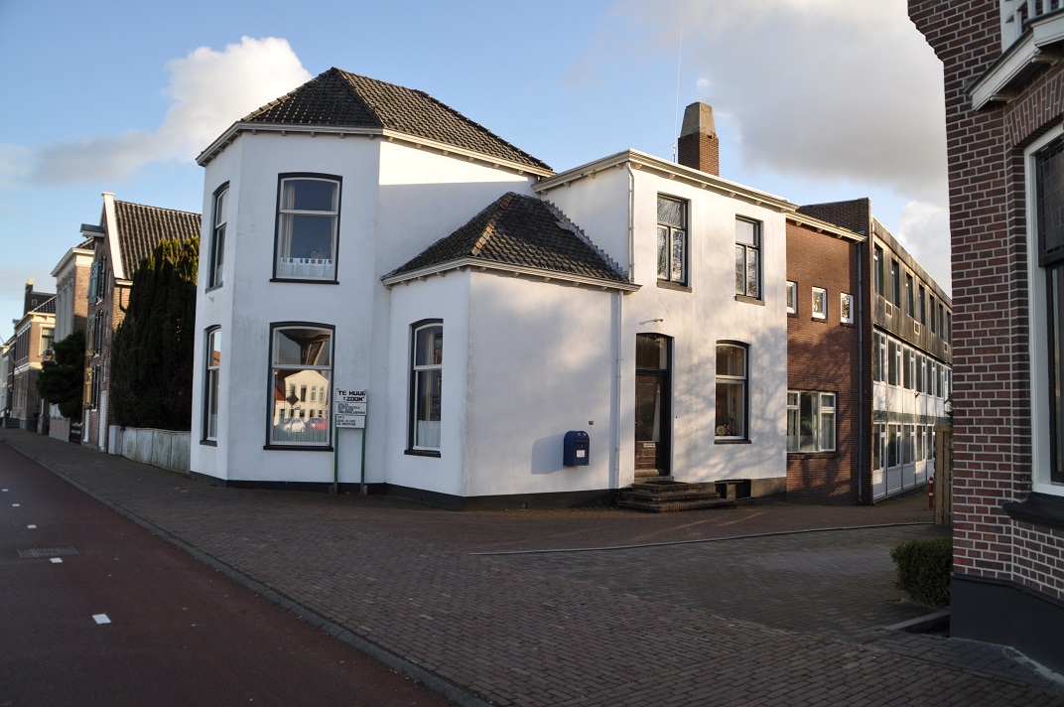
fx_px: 797
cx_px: 532
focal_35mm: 27
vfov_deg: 47.8
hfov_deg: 67.4
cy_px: 354
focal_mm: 18
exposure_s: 1/250
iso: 200
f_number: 8
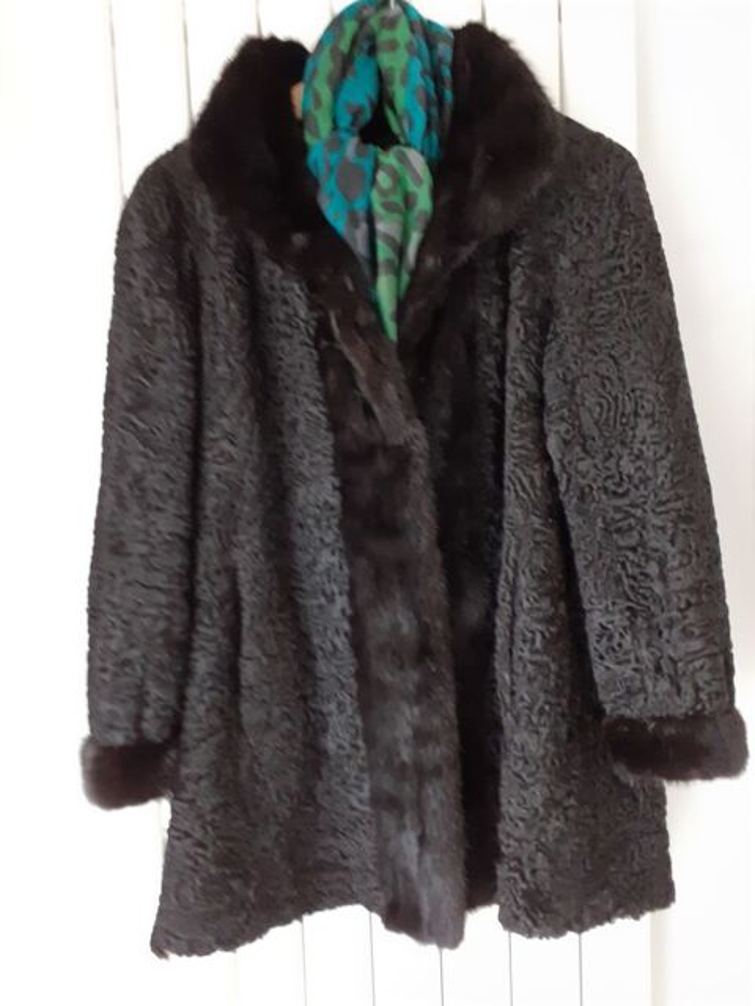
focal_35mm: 27
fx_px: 785
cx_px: 378
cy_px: 503
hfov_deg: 51.4
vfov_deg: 65.3
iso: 250
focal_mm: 3.6
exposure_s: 1/25
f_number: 1.9
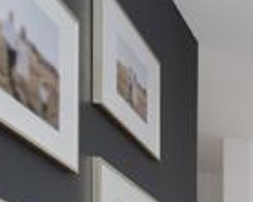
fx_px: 584
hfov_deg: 17.5
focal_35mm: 78
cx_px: 504
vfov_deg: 16.1
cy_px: 381
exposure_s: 1/200
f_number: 7.1
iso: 320
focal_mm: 18
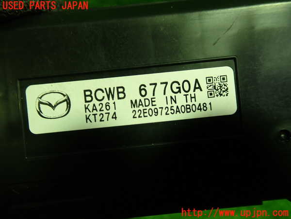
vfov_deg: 46.8
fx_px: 252
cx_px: 146
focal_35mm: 30
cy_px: 110
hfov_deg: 60.0
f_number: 2.3
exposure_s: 1/40
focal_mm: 5.4
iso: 200
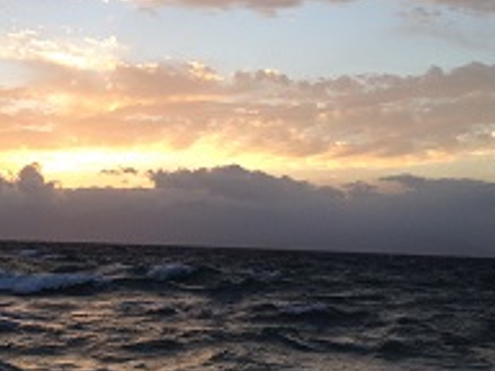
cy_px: 126
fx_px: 1044
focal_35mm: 73
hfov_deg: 26.4
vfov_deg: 20.1
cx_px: 142
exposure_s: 1/326
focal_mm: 4.28
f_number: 2.4
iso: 50
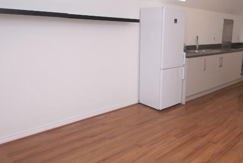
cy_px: 69
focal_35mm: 30
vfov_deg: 43.6
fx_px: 203
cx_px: 169
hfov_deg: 59.8
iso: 100
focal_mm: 10
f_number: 4
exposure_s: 1/125
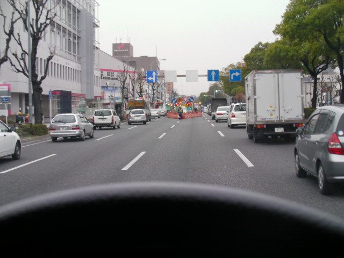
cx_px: 172
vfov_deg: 24.4
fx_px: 596
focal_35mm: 60
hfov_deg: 32.2
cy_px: 129
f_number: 3.6
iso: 113
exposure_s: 1/39.1
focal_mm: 10.1
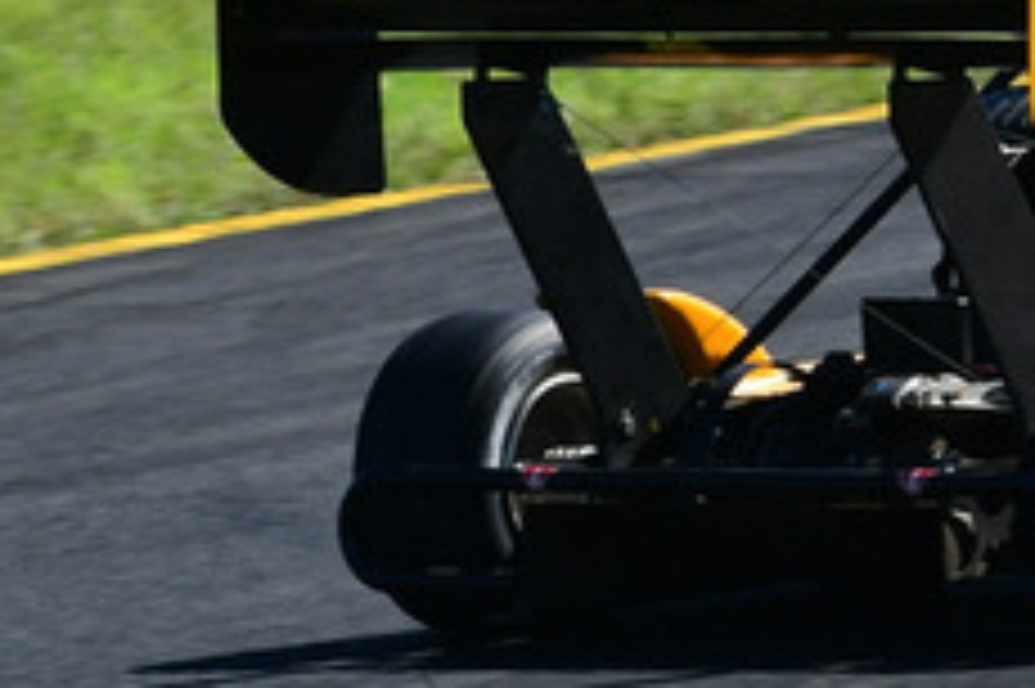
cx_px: 1467
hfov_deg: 2.0
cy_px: 13
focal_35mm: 1045
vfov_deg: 1.3
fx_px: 30021
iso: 500
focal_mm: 200
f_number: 11
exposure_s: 1/640
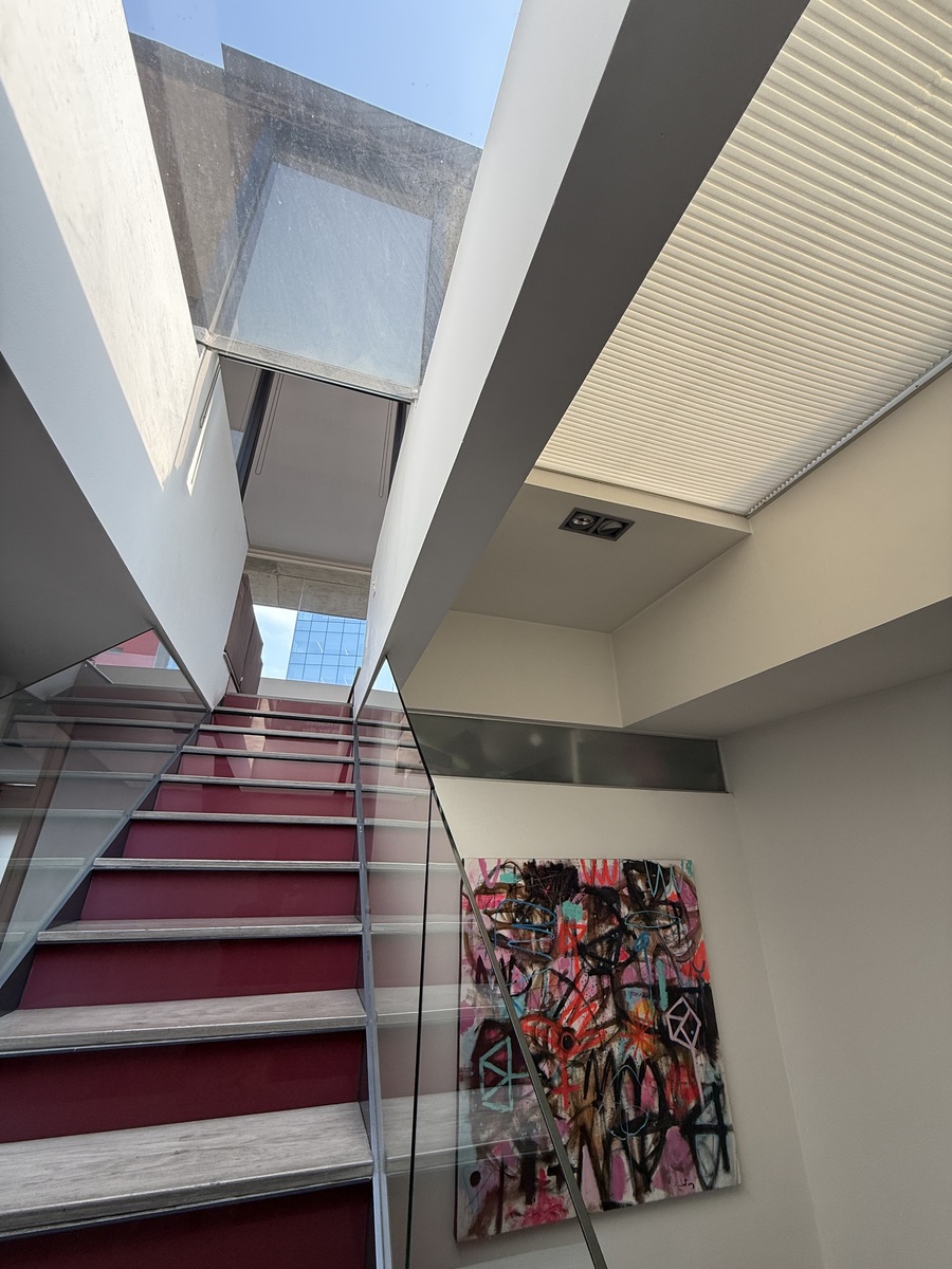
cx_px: 476
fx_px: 513
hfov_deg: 85.7
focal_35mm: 14
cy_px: 634
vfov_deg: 102.1
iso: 50
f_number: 2.2
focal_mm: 2.22
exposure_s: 1/222
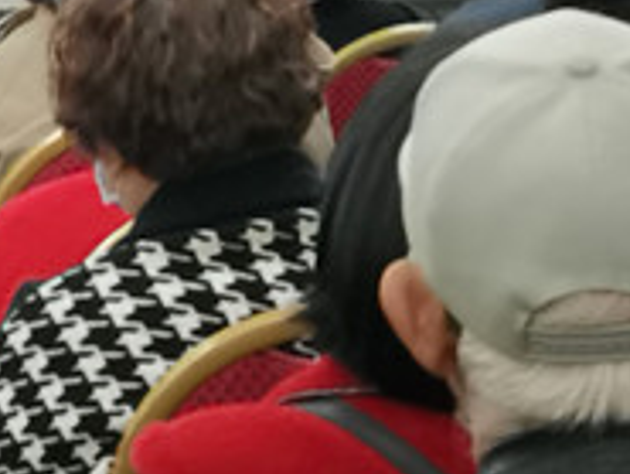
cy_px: -350
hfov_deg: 6.4
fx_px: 5518
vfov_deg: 4.9
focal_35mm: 303
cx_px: -545
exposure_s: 1/50
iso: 160
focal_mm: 5.58
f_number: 1.8
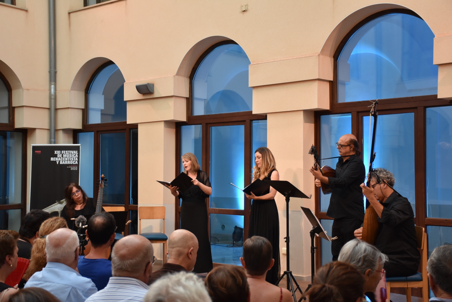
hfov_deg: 37.8
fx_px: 659
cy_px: 151
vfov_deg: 25.8
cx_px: 226
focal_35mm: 52
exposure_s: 1/80
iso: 800
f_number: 4.5
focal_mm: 35
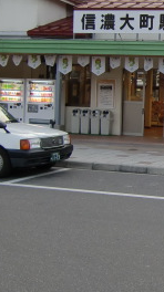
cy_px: 133
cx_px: 250
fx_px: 574
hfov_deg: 15.0
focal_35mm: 74
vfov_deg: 28.6
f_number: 2.6
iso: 64
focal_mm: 4.9
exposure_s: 1/125
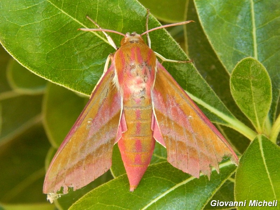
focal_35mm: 132
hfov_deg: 14.9
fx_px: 1068
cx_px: 140
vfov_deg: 11.2
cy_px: 105
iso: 160
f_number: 4.8
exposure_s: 1/60
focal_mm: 23.4
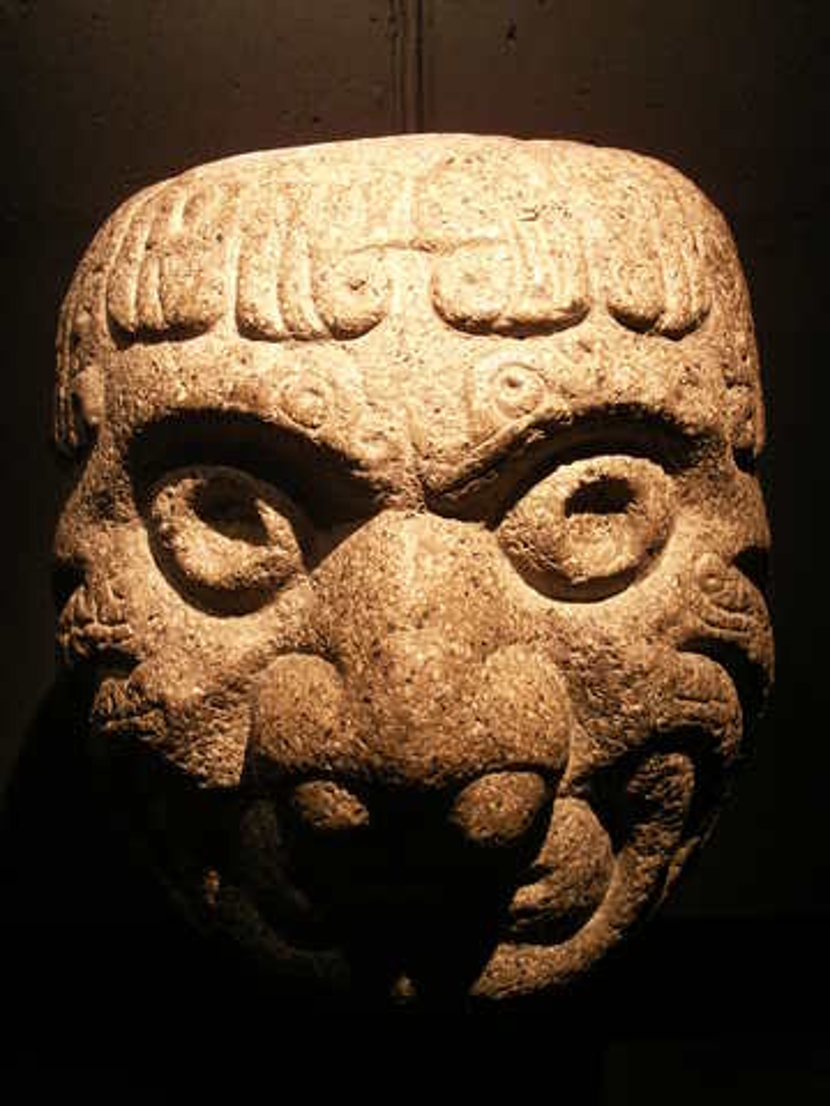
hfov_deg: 31.5
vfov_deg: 41.2
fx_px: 1471
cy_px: 553
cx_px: 415
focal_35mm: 46
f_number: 3.5
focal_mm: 9.7
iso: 100
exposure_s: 1/8
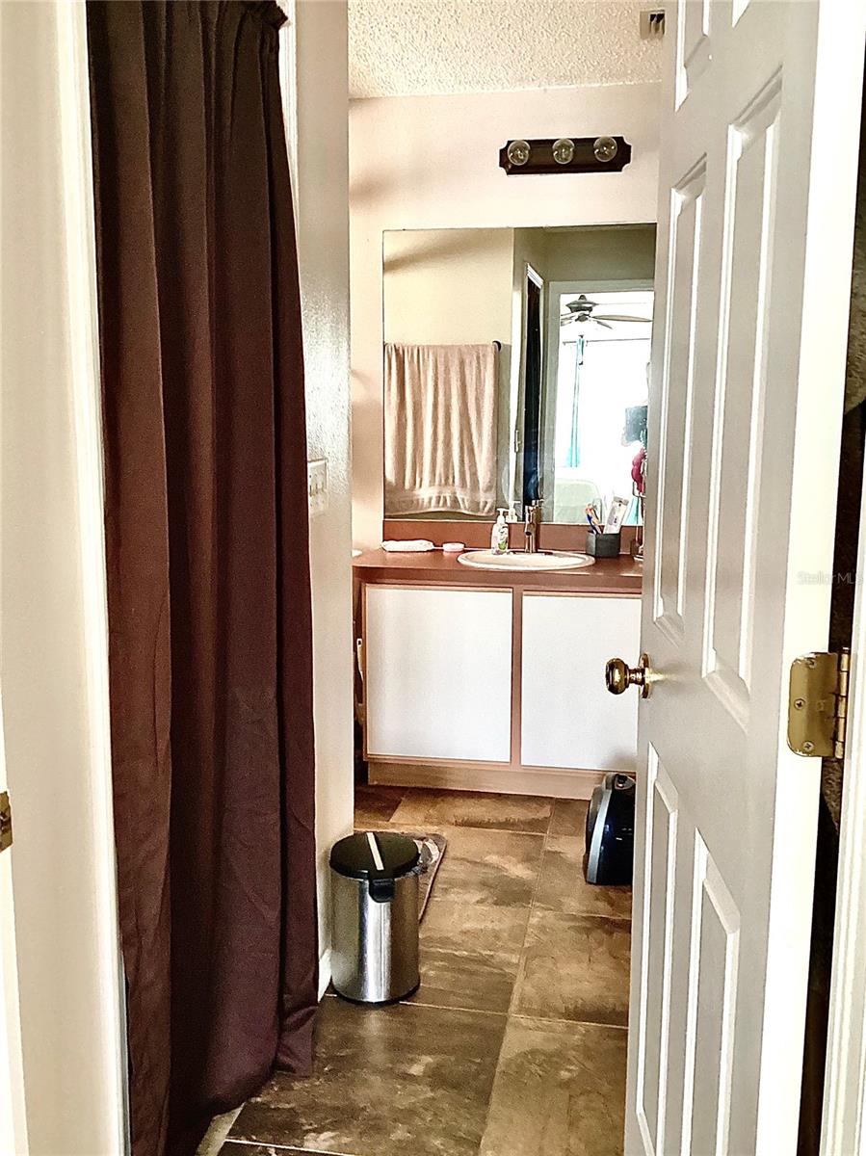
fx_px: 1035
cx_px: 433
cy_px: 578
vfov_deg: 58.4
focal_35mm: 31
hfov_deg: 45.4
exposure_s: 1/40
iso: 250
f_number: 2.4
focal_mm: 3.3
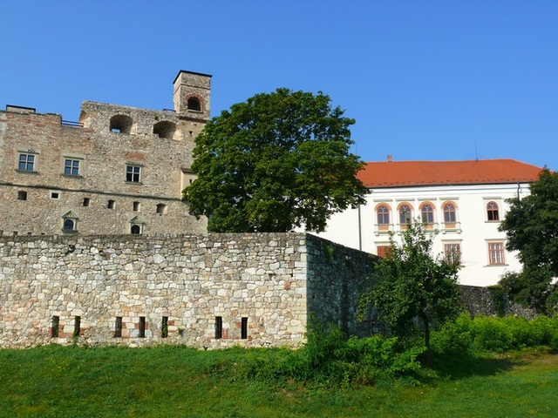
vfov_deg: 40.7
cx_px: 279
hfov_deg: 52.6
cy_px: 209
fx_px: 564
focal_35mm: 35
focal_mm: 7.4
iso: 100
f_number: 6.3
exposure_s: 1/400
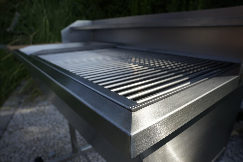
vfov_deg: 53.1
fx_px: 162
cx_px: 122
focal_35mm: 24
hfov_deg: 73.7
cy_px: 81
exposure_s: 1/125
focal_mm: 24
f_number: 9
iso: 100
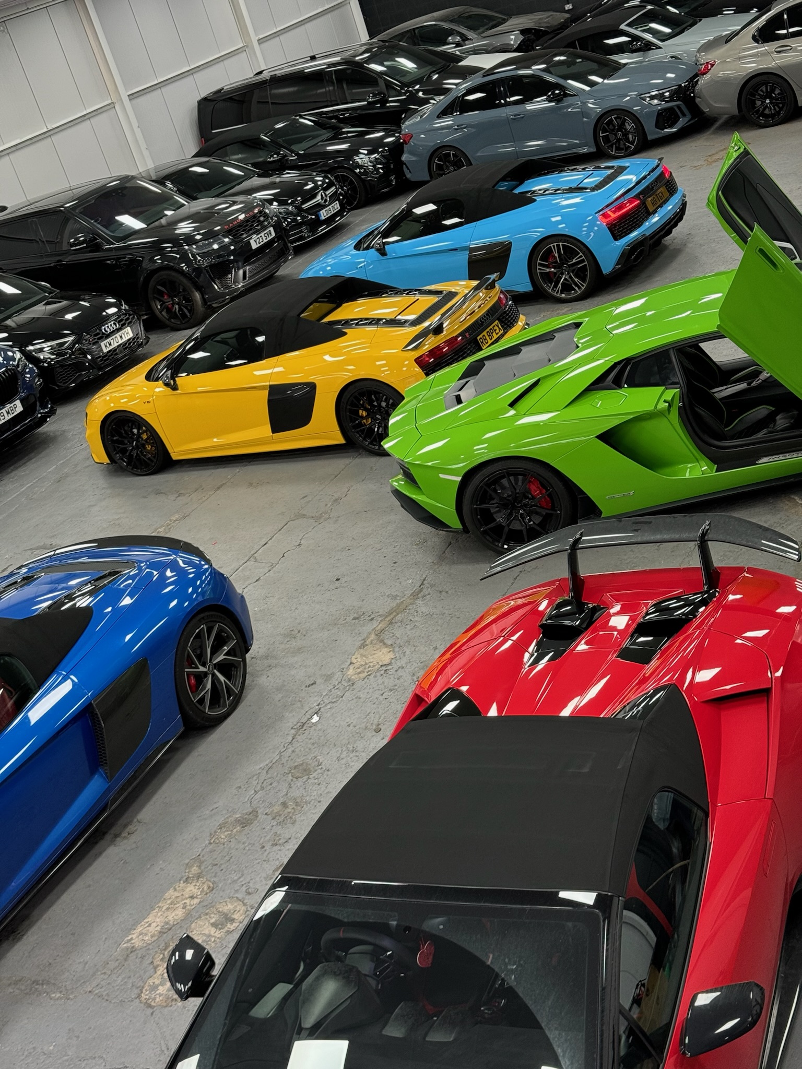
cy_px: 534
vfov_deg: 39.7
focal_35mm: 48
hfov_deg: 30.3
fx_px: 1483
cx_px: 401
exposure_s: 1/50
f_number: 1.78
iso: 100
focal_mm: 6.76
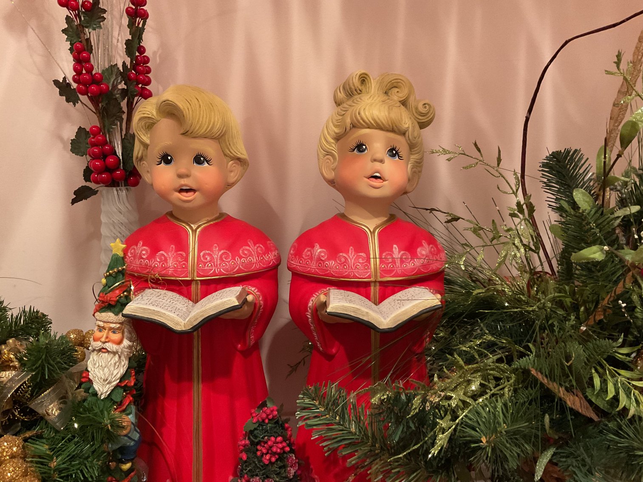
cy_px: 241
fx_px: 539
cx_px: 322
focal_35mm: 29
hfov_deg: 61.7
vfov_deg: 48.2
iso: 250
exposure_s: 1/30
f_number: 1.8
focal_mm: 3
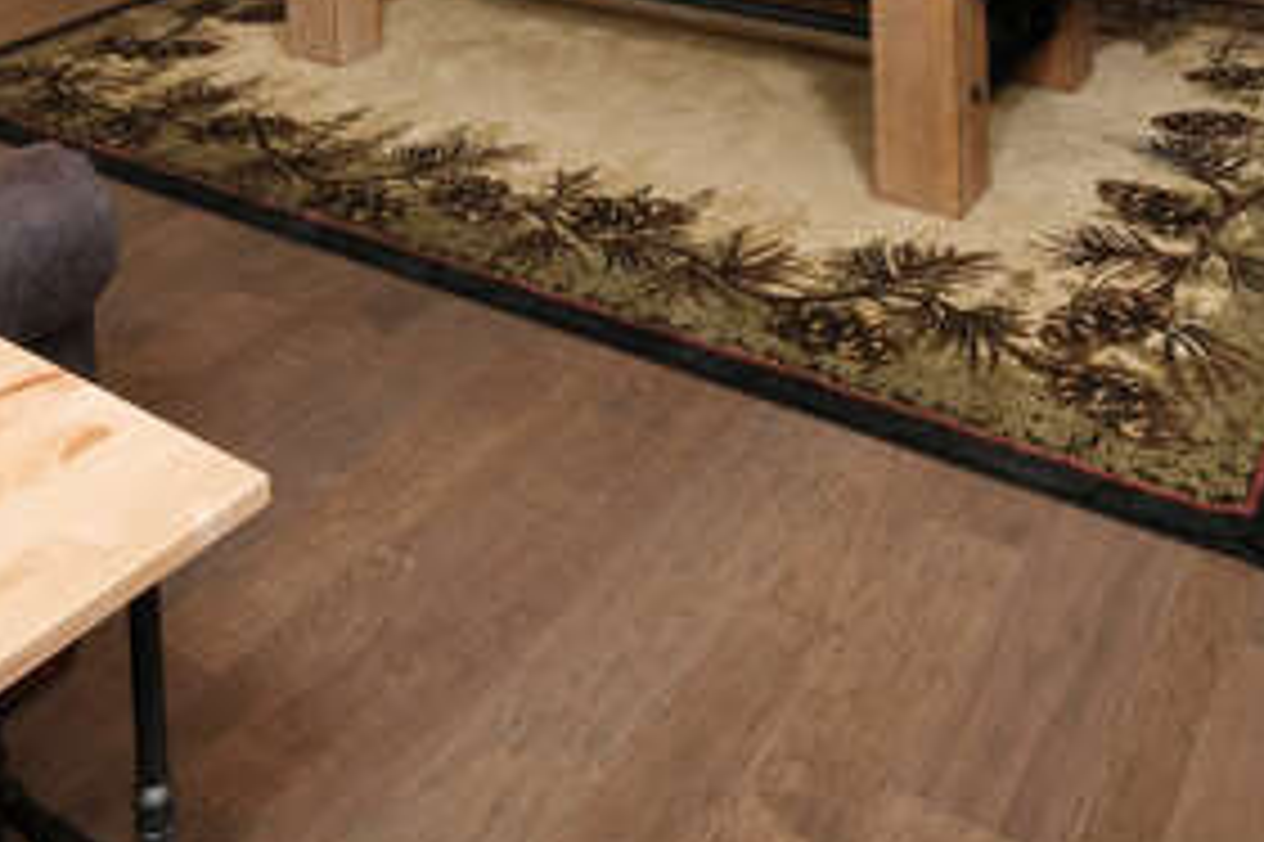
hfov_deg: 46.9
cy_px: -176
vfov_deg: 28.3
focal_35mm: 41
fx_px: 1439
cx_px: 454
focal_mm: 10
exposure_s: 1/125
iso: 200
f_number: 8
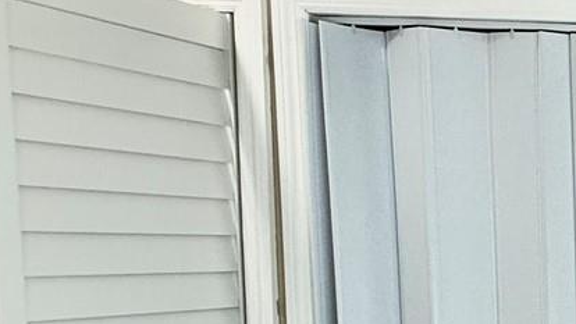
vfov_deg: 19.8
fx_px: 901
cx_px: 1010
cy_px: 320
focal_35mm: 59
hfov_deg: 22.5
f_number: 2.2
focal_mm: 2.22
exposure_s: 1/120
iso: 160
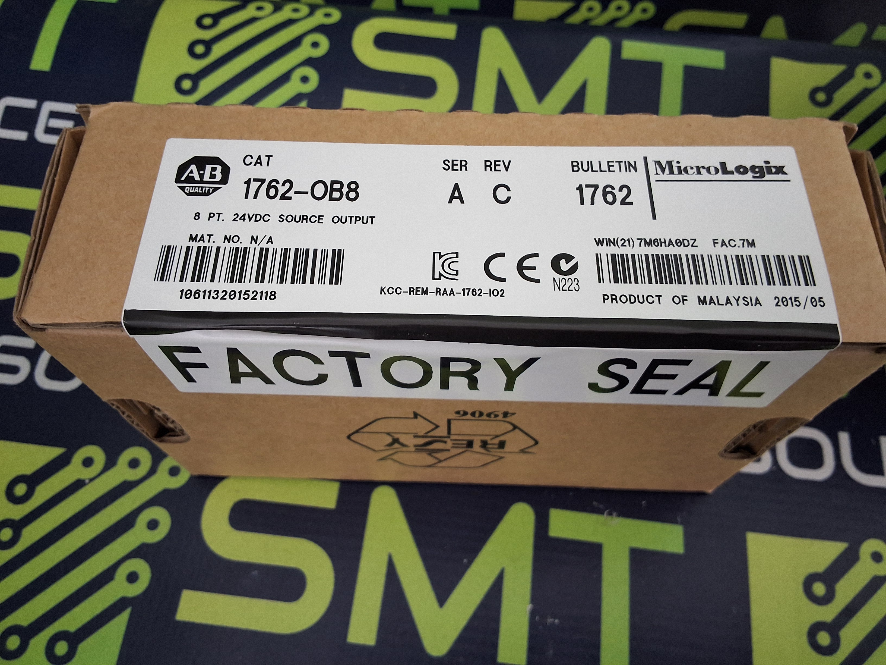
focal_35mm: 28
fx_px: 717
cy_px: 332
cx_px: 443
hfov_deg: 63.4
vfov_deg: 49.7
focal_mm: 2.91
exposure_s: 1/24
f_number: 1.9
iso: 250
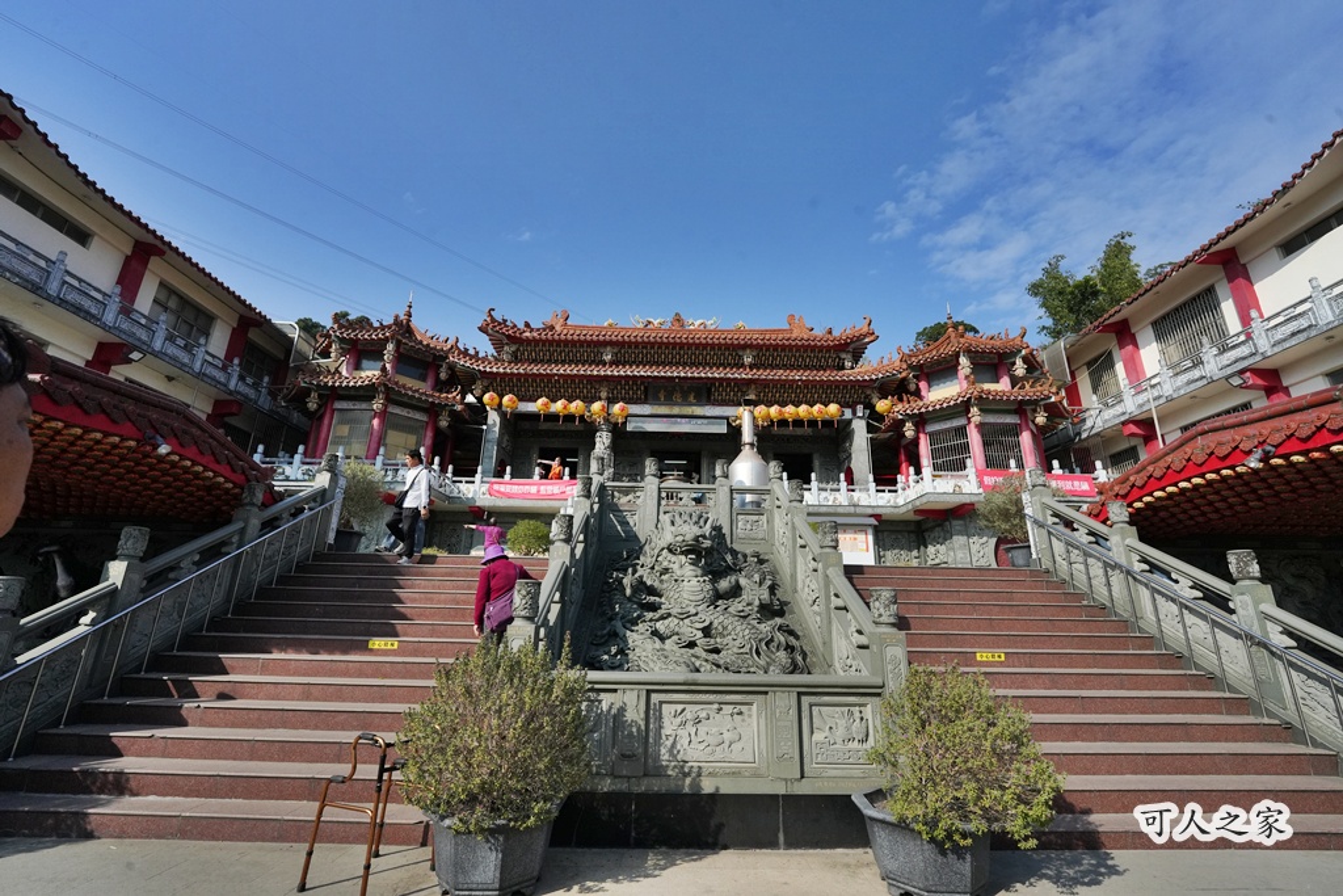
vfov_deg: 81.2
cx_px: 672
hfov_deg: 104.2
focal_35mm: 14
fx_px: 522
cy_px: 448
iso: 2000
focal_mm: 14
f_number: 11
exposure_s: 1/4000
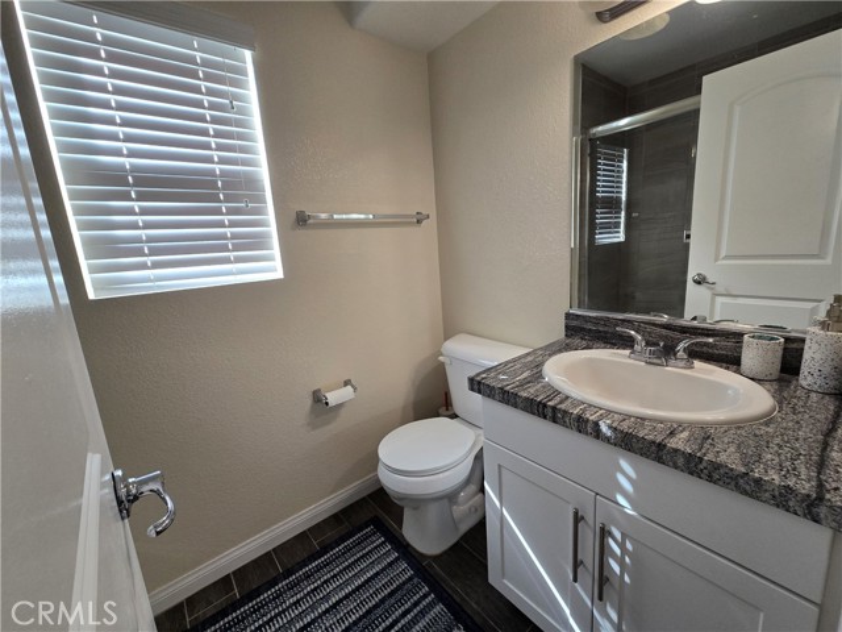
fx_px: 316
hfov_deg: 106.2
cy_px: 316
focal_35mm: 13
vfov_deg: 89.9
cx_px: 421
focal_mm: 2.2
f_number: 2.2
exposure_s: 1/60
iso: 80
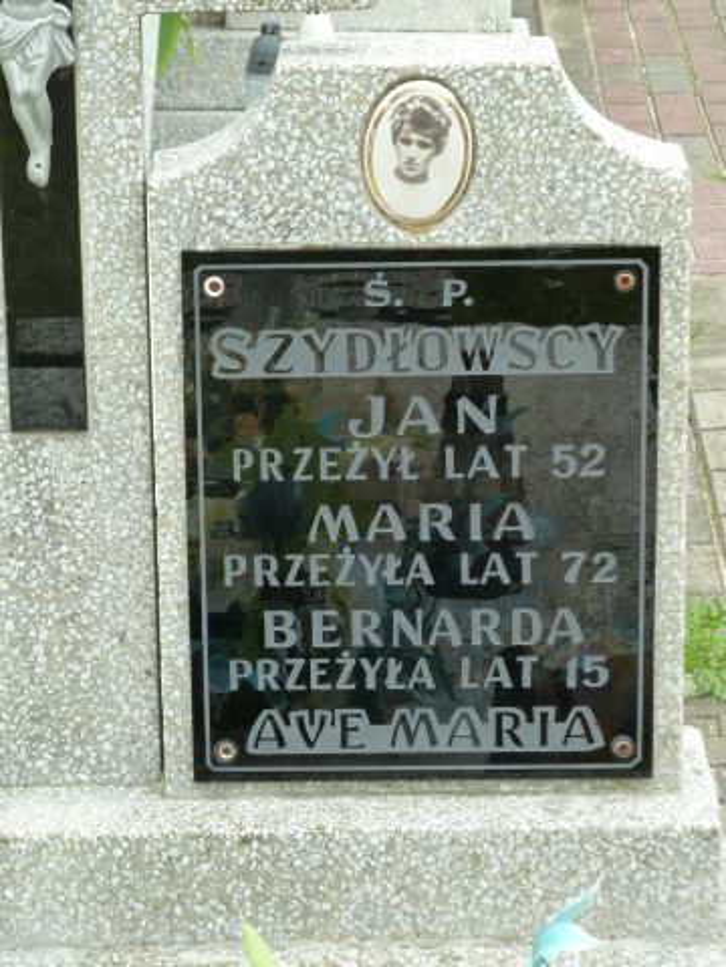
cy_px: 484
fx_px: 3831
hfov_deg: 10.8
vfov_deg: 14.4
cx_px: 363
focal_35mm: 137
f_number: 4.5
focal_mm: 22.5
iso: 200
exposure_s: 1/50
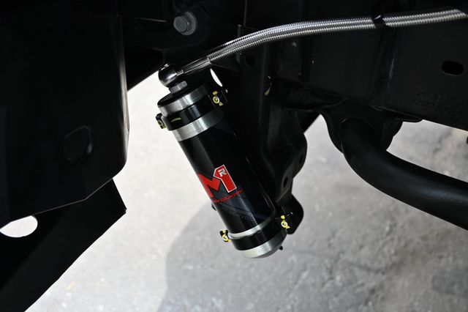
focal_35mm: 44
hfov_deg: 45.0
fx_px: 565
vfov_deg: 30.8
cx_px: 234
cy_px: 156
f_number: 4.8
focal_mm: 29
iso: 360
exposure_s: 1/250
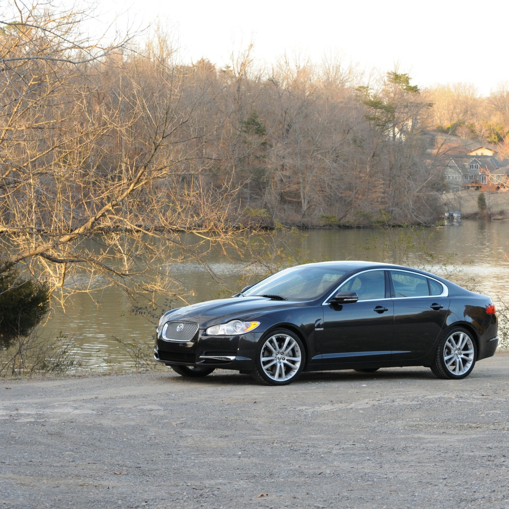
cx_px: 323
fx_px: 1824
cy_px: 257
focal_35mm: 110
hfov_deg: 15.9
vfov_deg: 15.9
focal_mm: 55
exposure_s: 1/100
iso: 400
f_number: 8
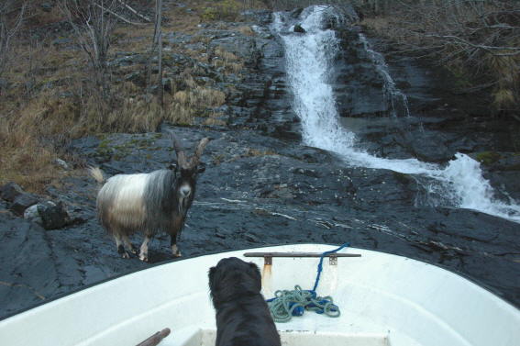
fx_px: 433
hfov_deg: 62.0
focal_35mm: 30
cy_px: 173
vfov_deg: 43.5
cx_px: 260
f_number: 4
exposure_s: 1/125
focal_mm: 20
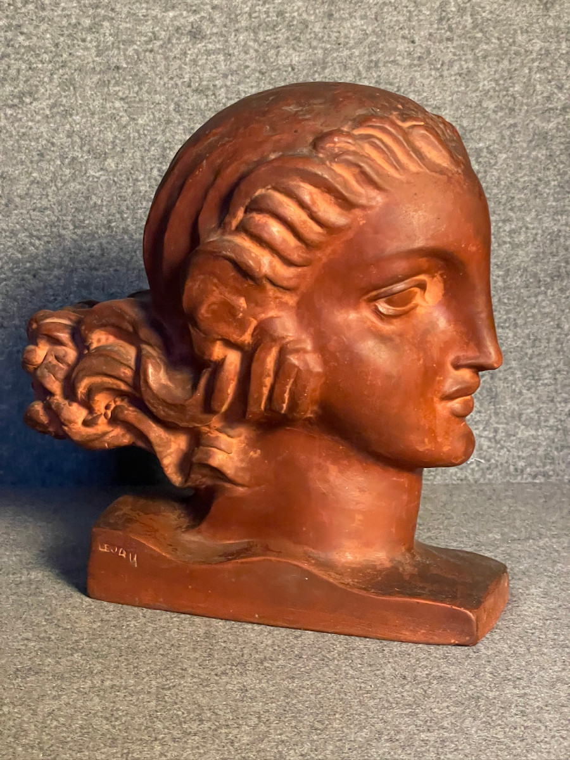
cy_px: 380
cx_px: 285
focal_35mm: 52
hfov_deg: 28.0
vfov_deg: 36.8
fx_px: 1142
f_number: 2
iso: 1000
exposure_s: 1/34
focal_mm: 6
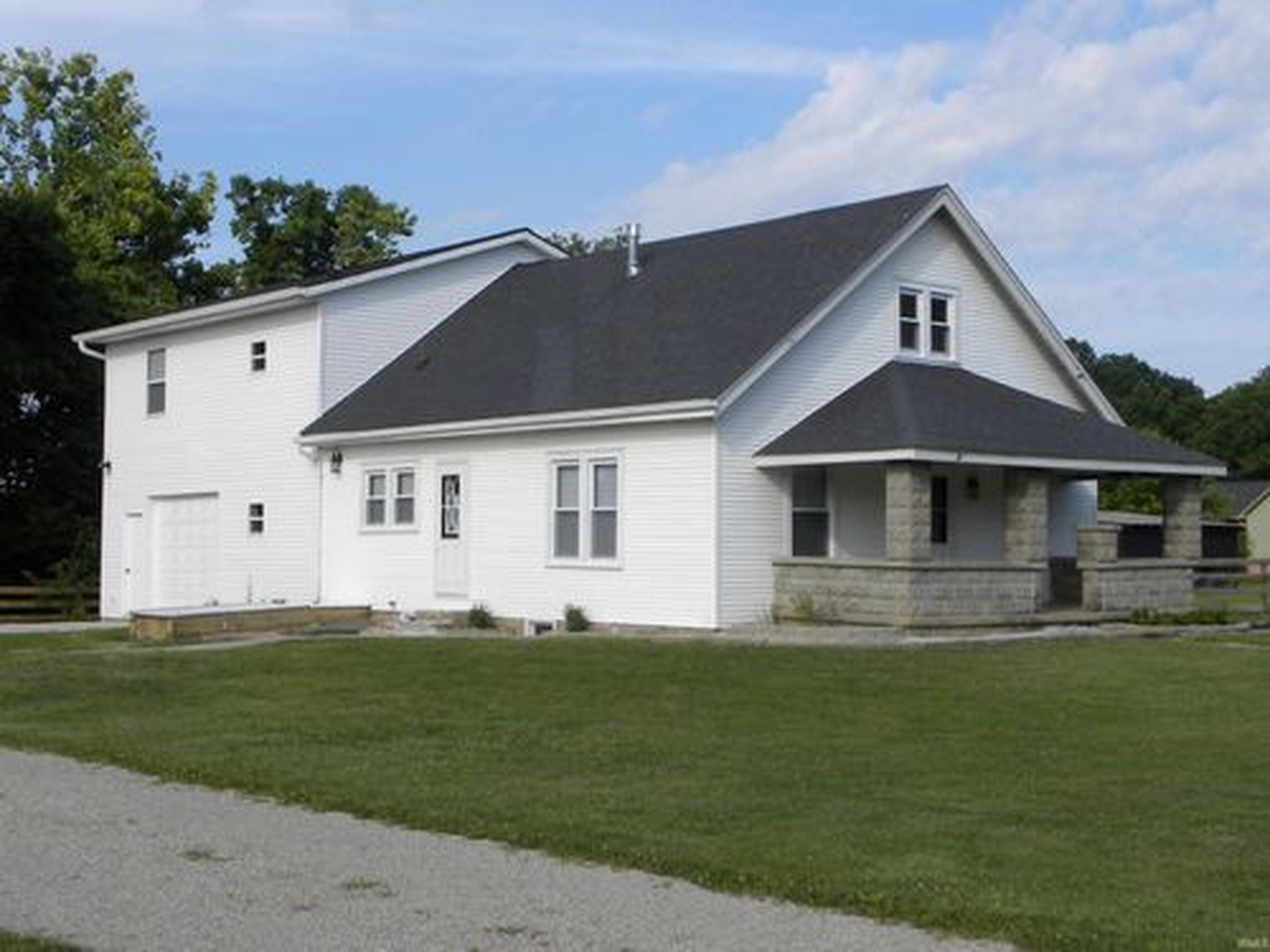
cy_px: 476
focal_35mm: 37
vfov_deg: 38.7
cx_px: 635
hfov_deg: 50.1
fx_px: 1357
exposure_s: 1/323
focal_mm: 6.6
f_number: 5.6
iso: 64
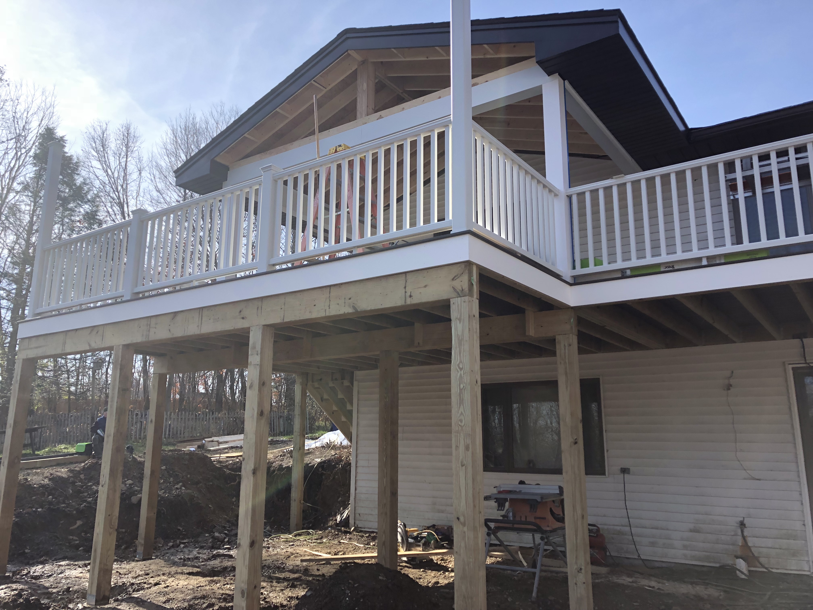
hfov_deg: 63.4
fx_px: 658
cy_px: 305
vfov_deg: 49.7
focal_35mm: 28
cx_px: 406
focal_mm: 3.99
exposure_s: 1/923
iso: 20
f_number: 1.8
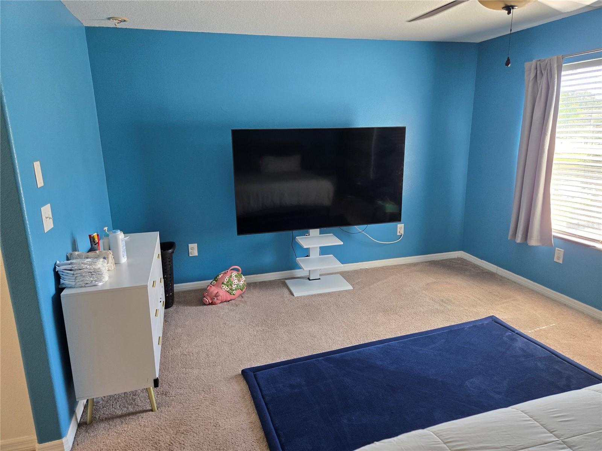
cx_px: 301
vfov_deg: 58.9
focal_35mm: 23
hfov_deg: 73.9
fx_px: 400
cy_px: 226
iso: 200
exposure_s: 1/120
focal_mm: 5.4
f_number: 1.8
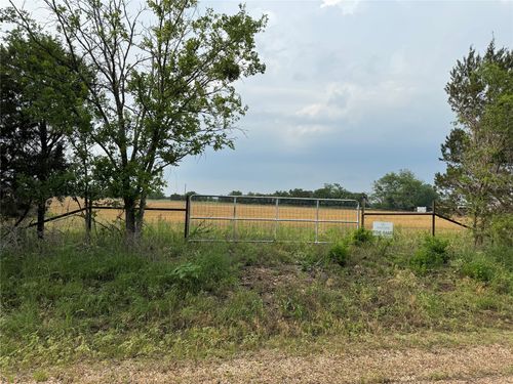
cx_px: 256
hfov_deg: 71.6
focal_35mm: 24
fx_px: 356
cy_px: 192
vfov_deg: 56.8
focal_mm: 6.76
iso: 80
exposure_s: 1/4049
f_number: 1.78
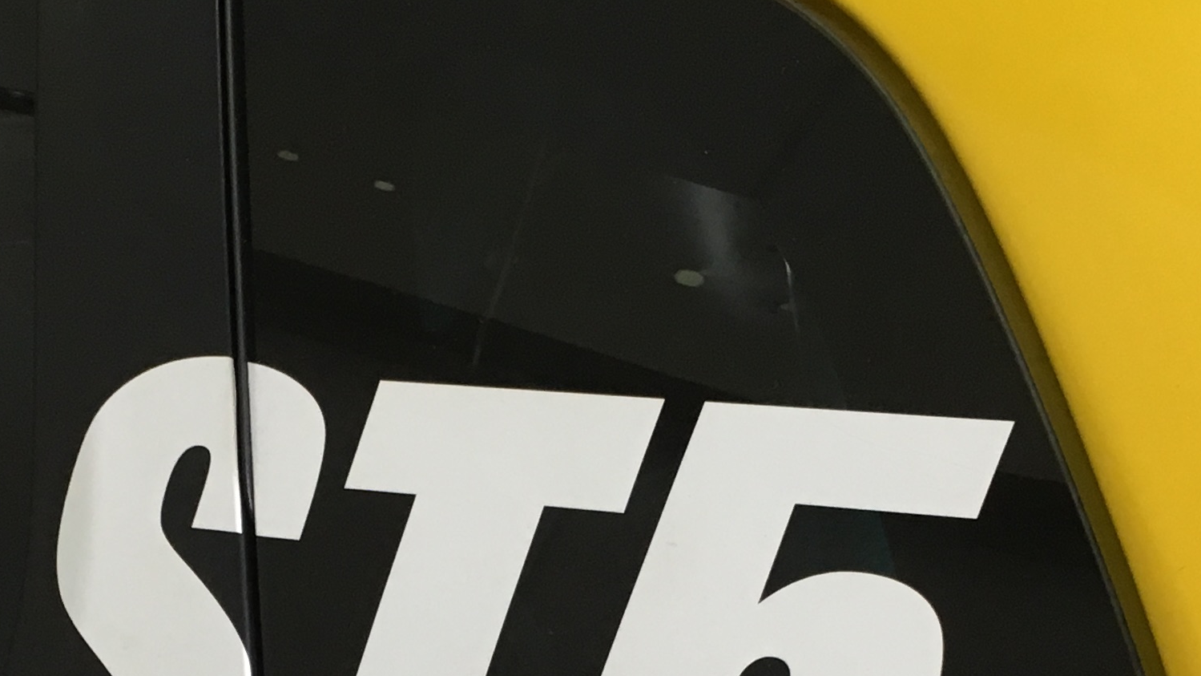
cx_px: 363
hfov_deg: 24.8
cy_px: 993
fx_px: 2707
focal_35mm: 85
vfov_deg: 13.5
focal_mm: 4.15
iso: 80
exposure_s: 1/30
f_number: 2.2
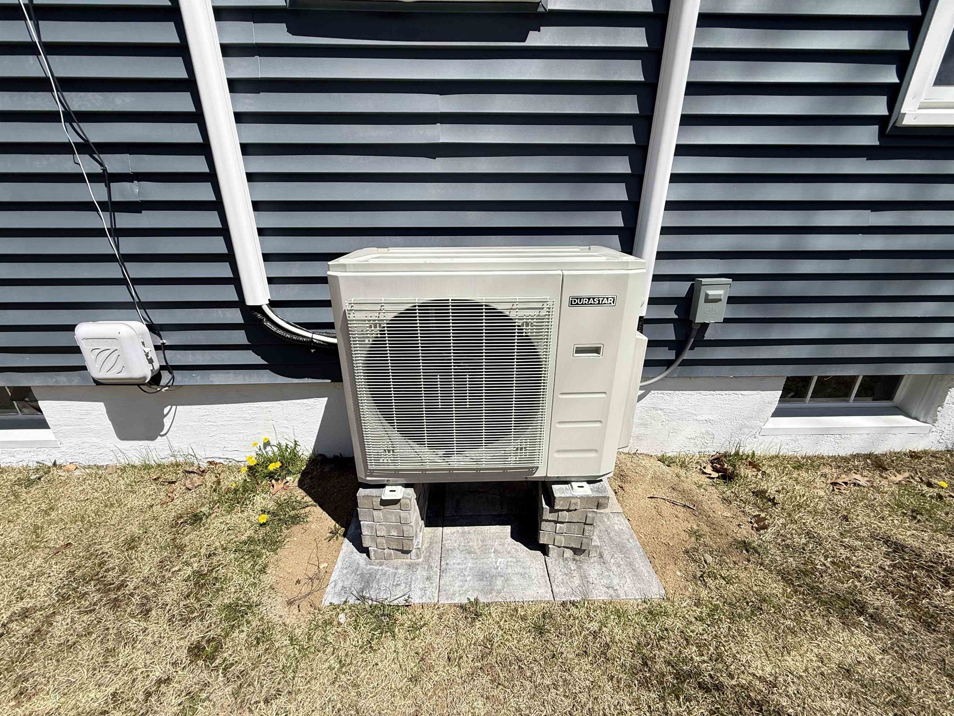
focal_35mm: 14
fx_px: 386
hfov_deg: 102.1
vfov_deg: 85.7
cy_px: 358
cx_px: 477
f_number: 2.2
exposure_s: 1/1961
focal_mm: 2.22
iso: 50
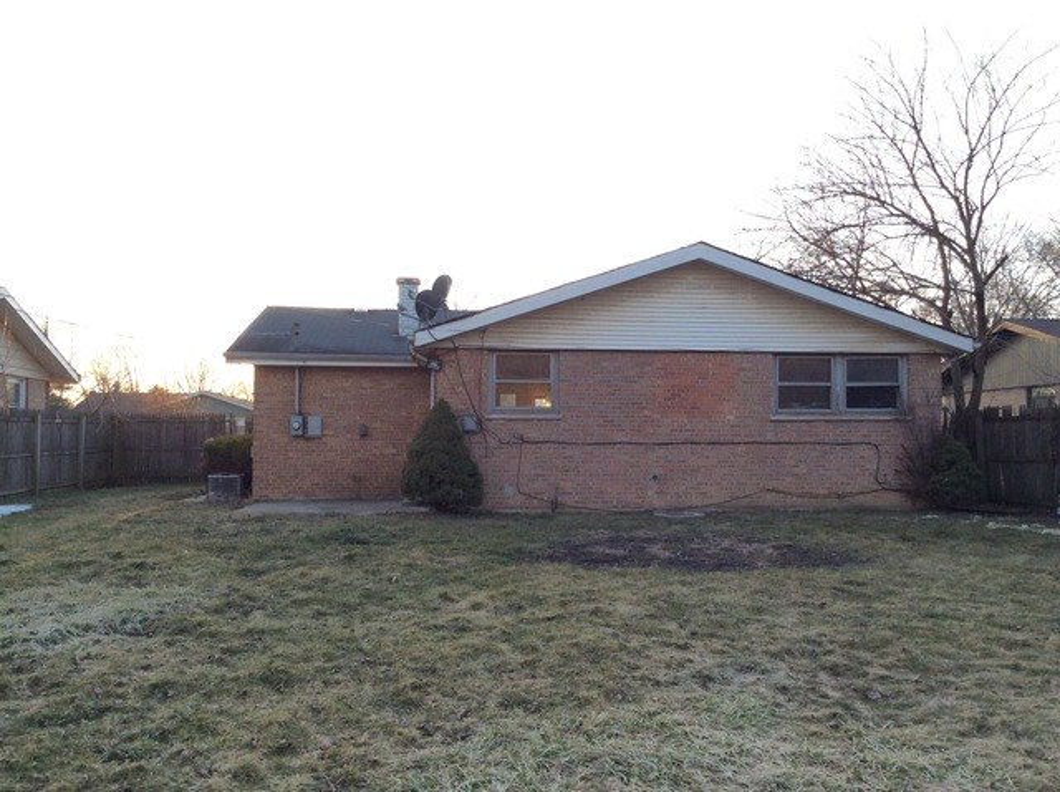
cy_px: 396
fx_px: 978
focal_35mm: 32
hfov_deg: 56.9
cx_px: 530
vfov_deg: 44.1
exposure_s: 1/120
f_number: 2.4
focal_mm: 3.3
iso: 40
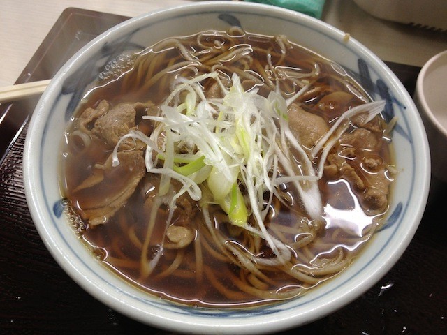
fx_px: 452
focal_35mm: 35
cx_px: 224
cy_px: 168
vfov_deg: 40.7
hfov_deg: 52.6
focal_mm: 4.28
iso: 80
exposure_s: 1/20
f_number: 2.4
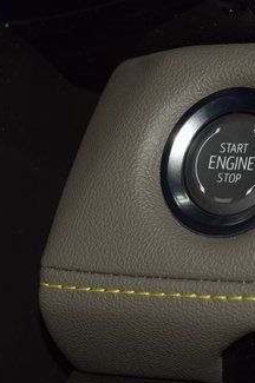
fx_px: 2204
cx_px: 238
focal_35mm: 207
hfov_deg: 6.6
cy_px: 167
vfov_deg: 9.9
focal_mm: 70
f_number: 8
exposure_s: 1/125
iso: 100
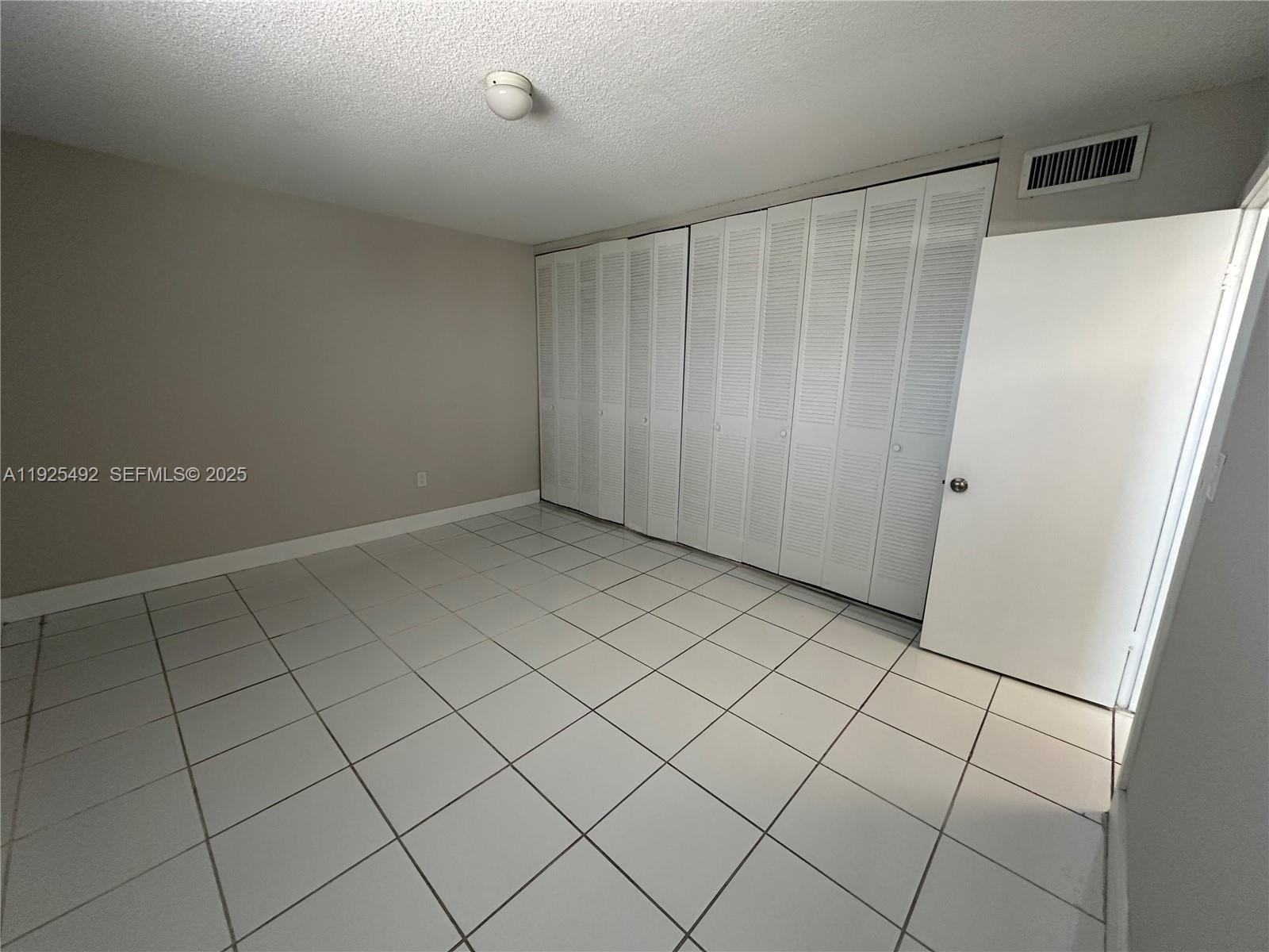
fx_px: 513
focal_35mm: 14
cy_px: 476
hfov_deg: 102.1
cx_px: 634
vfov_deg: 85.7
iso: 200
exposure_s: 1/60
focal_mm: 2.22
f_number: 2.2
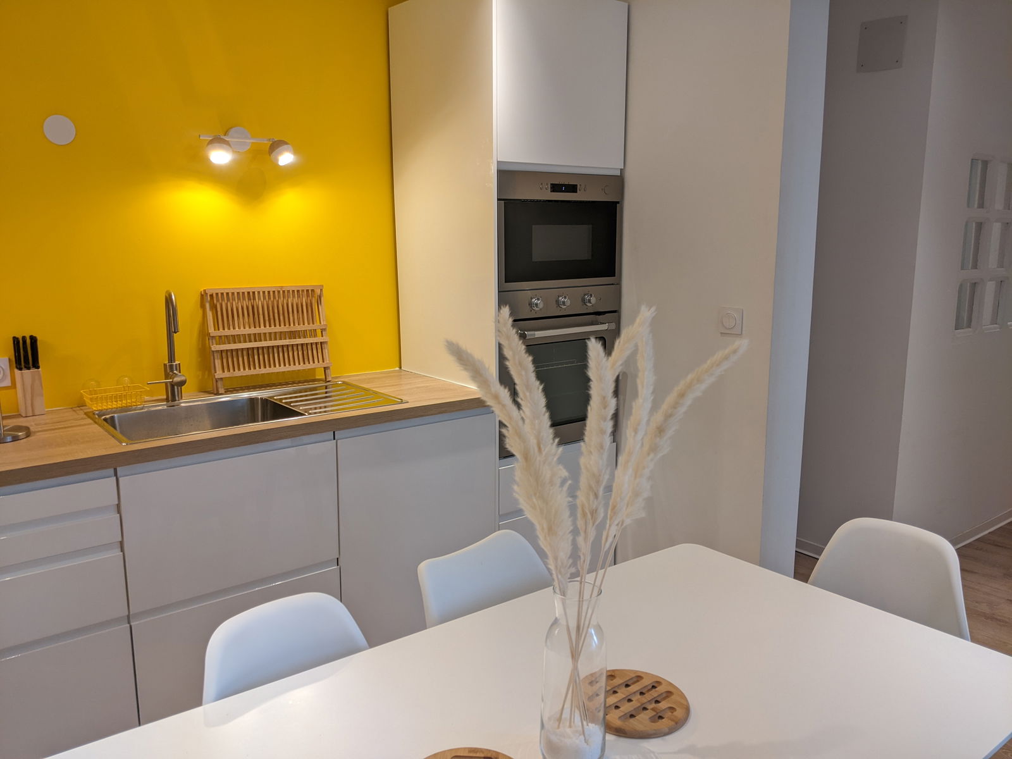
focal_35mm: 27
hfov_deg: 65.3
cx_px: 506
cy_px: 380
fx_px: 789
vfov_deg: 51.4
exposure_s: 1/25
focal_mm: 4.44
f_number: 1.8
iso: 50
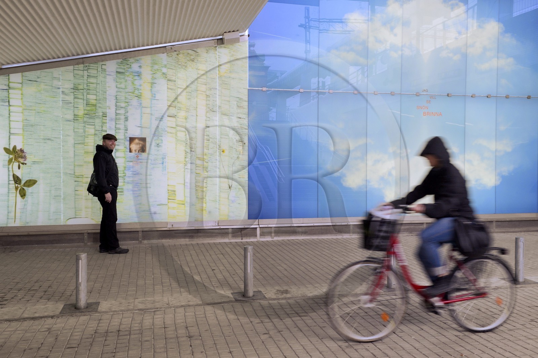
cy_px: 179
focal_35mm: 34
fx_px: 508
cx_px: 269
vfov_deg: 38.9
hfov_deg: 55.8
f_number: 9
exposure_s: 1/50
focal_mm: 34
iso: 800
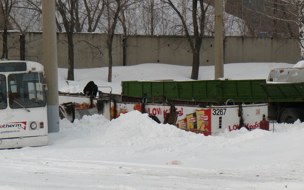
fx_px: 1508
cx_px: 152
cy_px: 79
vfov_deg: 7.2
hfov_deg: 11.5
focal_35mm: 182
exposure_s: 1/400
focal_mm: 28.6
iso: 100
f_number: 6.3
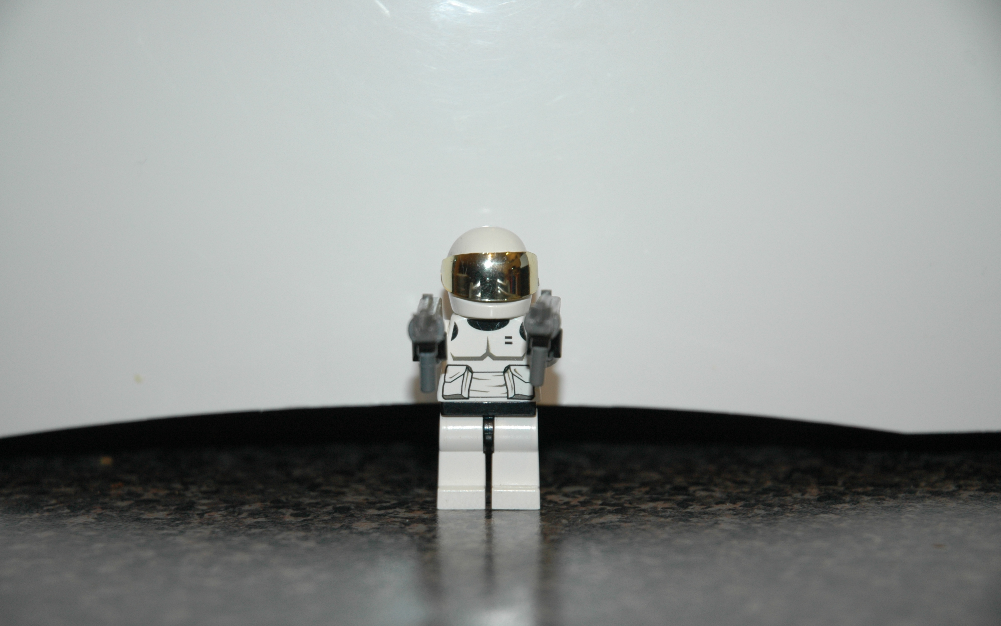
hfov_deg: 19.5
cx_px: 500
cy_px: 319
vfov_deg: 12.2
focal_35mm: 107
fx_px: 2919
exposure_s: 1/60
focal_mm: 70
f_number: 4.5
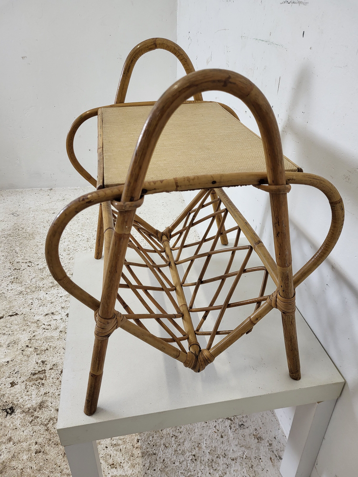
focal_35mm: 26
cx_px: 179
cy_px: 238
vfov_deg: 67.3
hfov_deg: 53.1
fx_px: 359
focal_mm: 5.4
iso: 160
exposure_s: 1/100
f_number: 1.8
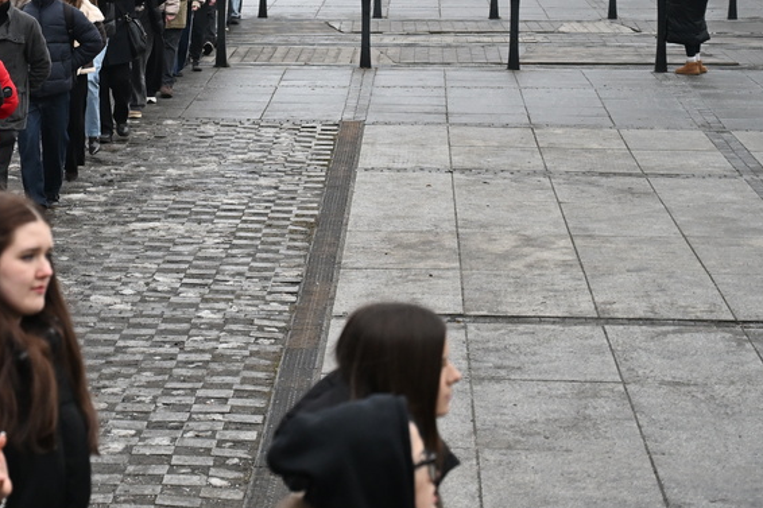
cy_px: -11
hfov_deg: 16.4
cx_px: 23
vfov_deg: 11.0
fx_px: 2606
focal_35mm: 123
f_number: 4
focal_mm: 58
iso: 2000
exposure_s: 1/1250
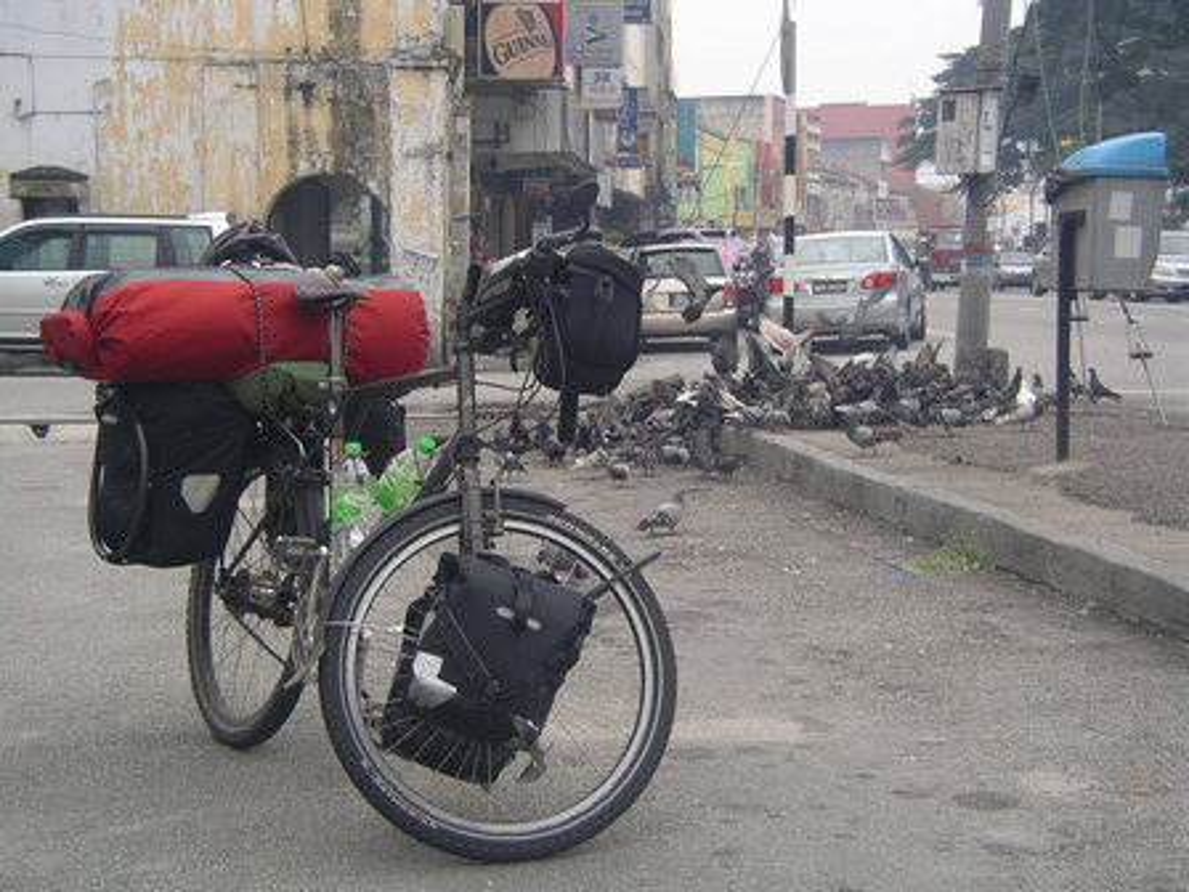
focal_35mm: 63
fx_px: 2164
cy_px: 446
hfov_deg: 30.7
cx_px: 594
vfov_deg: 23.3
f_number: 3.4
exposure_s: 1/320
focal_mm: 9.8
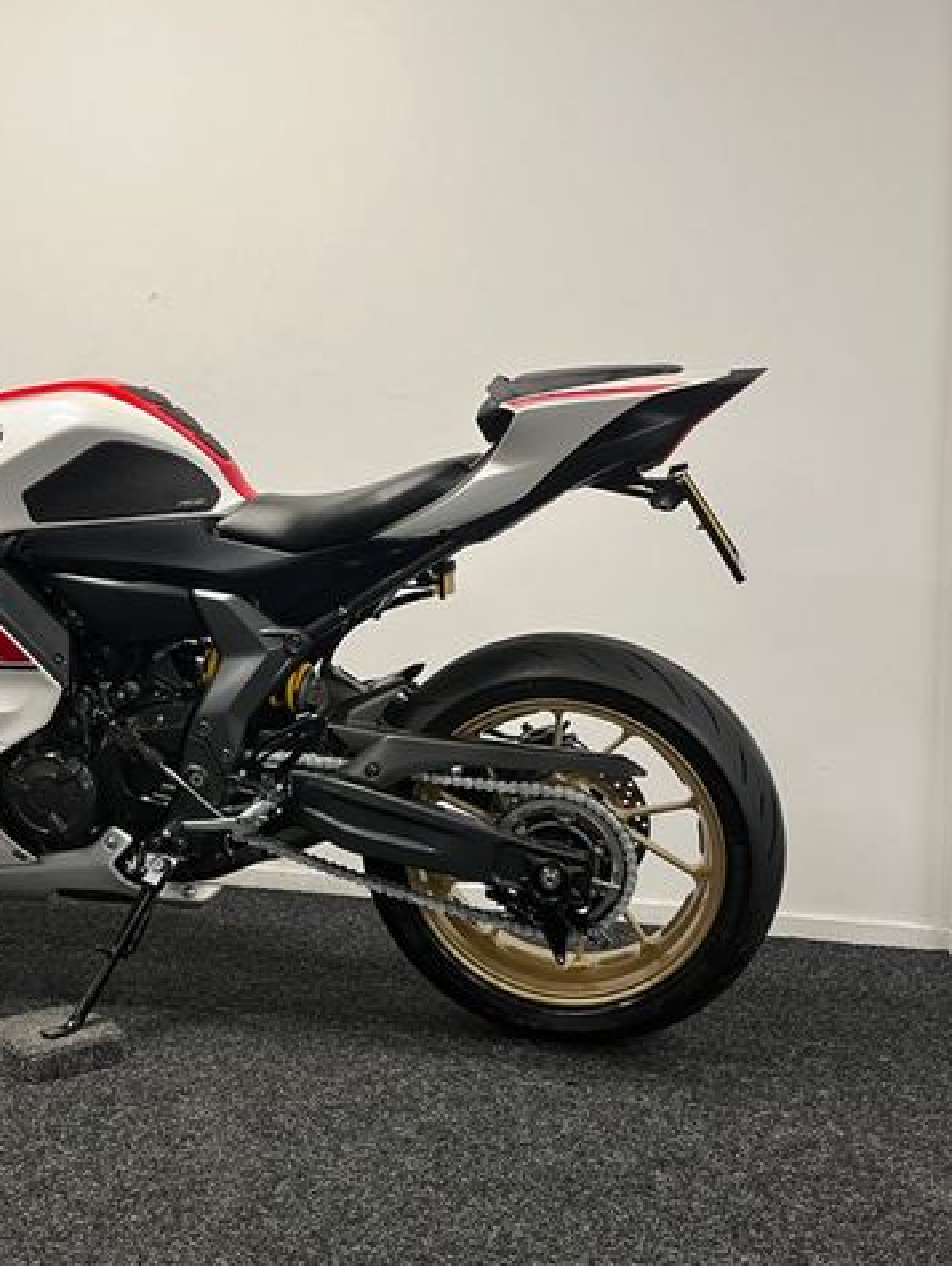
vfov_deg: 52.6
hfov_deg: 40.3
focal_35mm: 35
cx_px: 323
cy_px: 632
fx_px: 1282
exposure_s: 1/50
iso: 80
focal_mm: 5.1
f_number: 1.6
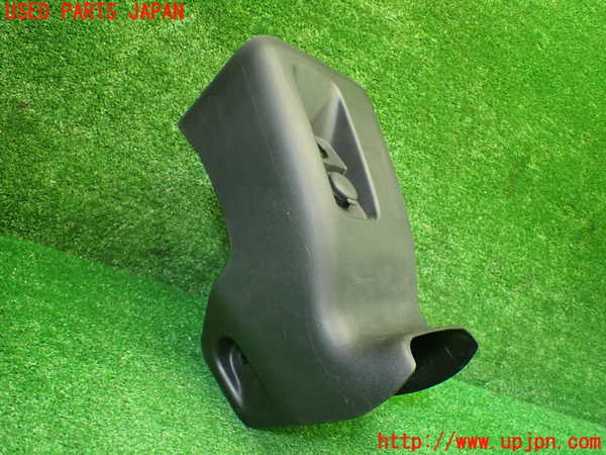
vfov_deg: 46.8
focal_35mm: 30
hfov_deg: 60.0
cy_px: 228
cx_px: 303
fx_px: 525
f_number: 2.3
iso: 800
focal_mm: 5.4
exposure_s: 1/100
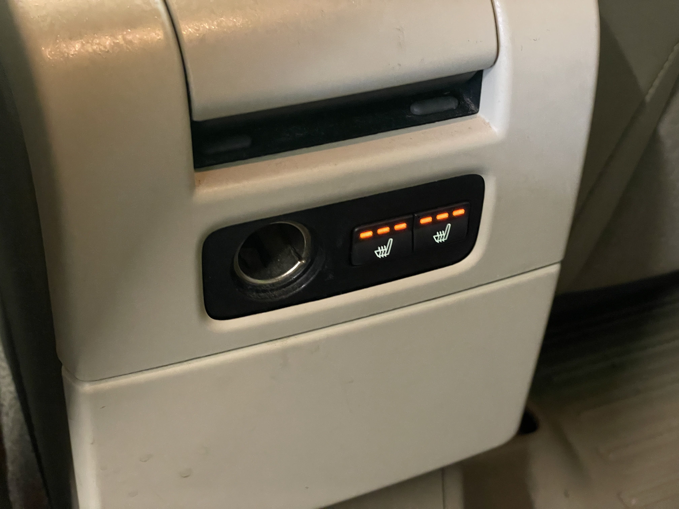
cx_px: 340
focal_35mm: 52
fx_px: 1020
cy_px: 254
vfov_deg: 28.0
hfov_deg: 36.8
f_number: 2
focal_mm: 6
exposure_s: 1/33
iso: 800
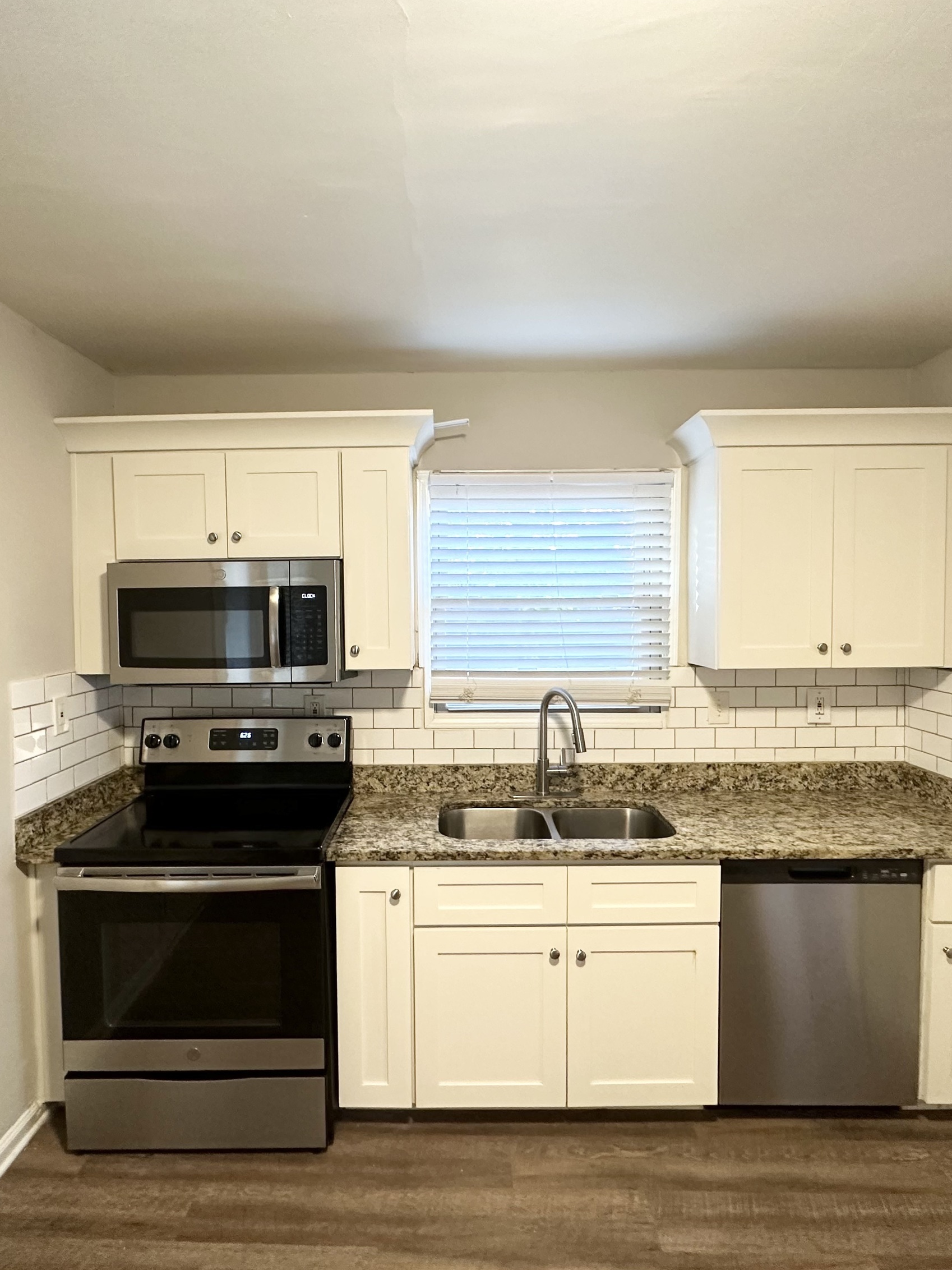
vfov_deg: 84.7
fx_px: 697
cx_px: 453
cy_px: 638
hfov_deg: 68.6
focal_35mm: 19
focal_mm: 2.22
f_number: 2.2
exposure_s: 1/60
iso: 320
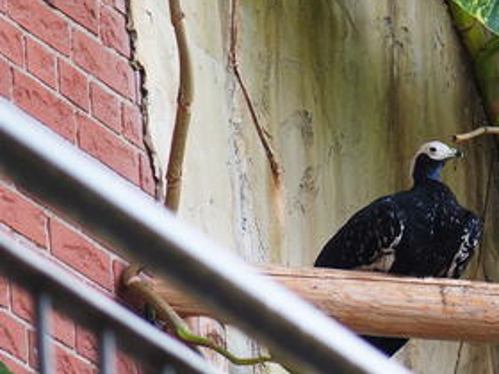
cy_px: 164
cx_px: 372
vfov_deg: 3.1
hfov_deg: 4.1
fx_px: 6948
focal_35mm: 482
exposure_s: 1/250
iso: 320
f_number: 2.8
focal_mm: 64.3
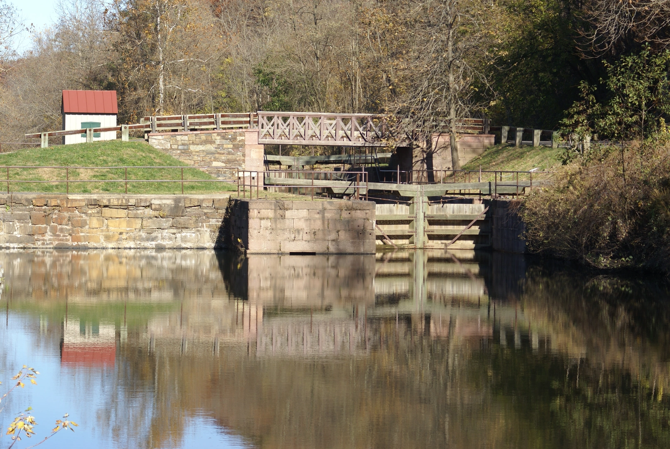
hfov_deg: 13.7
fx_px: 2795
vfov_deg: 9.2
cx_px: 335
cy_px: 224
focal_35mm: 150
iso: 100
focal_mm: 100
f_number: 6.3
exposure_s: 1/200
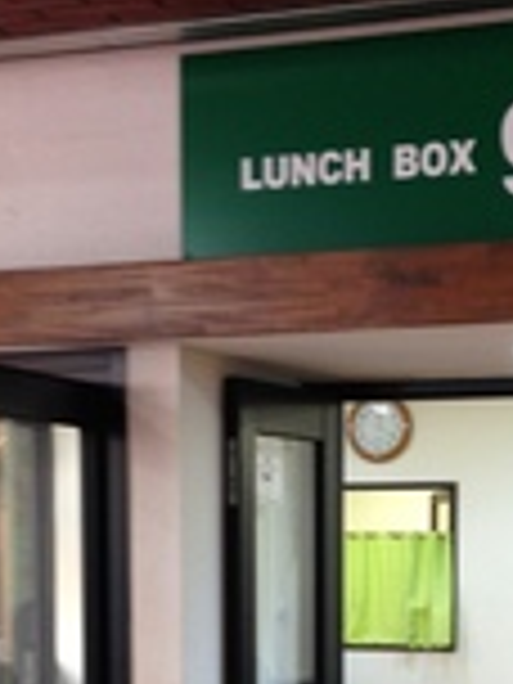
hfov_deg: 16.9
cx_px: 364
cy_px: 729
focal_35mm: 87
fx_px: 1719
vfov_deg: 21.5
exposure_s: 1/20
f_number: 2.4
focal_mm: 4.12
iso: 100
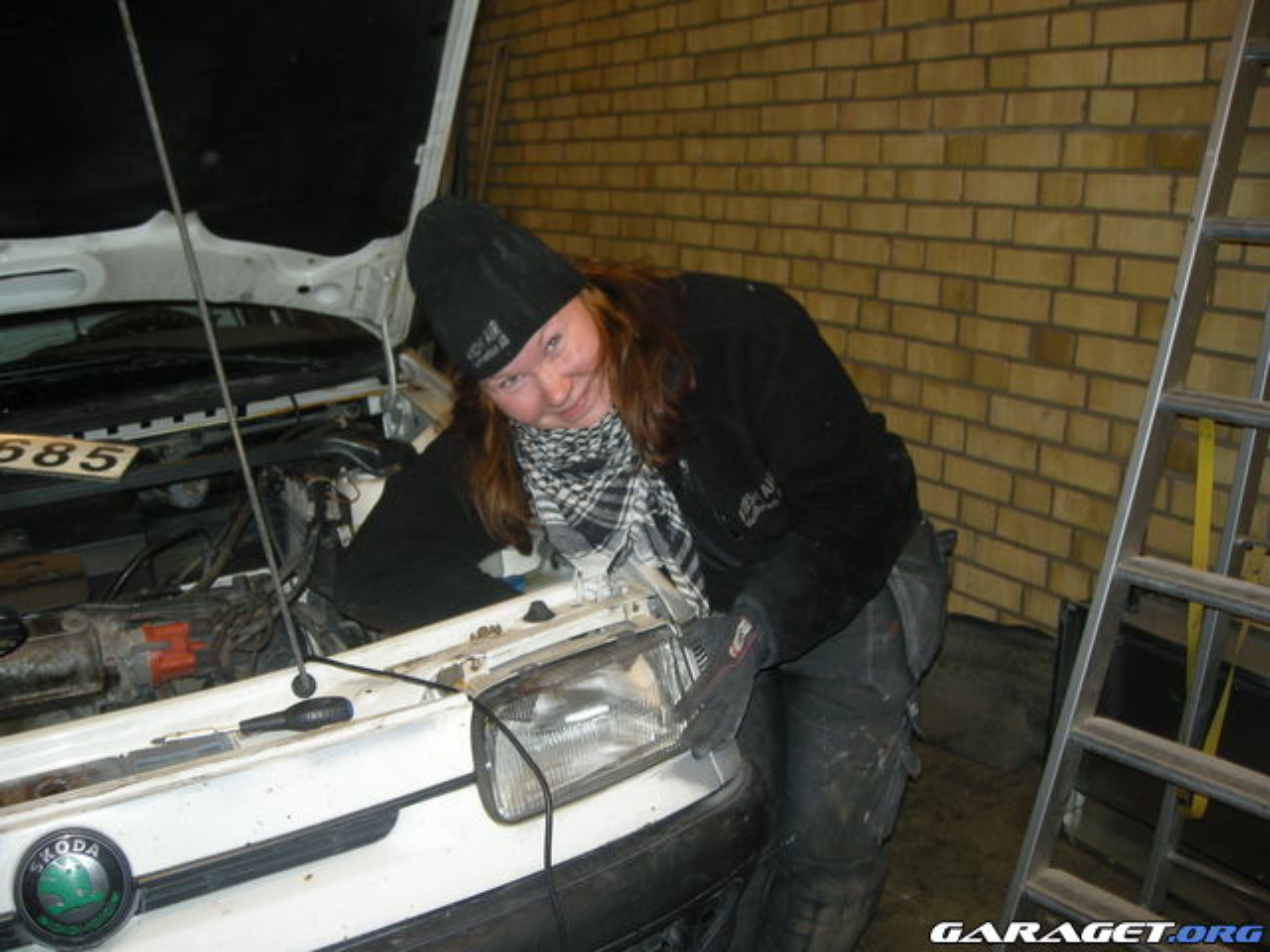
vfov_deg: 40.7
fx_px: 1284
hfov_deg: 52.6
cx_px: 635
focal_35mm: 35
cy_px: 476
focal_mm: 5.7
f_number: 2.8
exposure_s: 1/60
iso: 97
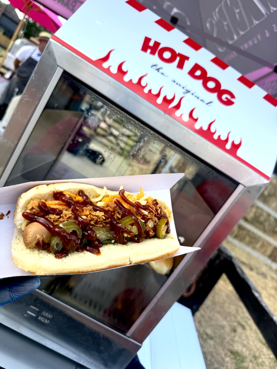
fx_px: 256
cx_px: 138
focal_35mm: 24
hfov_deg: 56.8
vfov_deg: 71.6
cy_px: 184
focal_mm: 6.76
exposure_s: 1/1238
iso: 80
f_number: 1.78
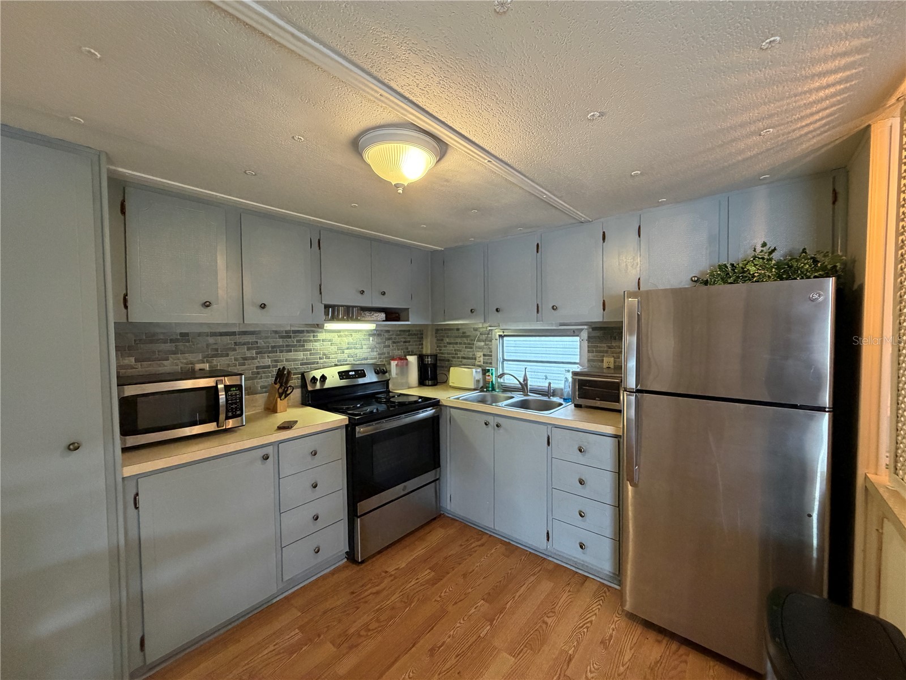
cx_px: 453
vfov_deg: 85.7
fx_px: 366
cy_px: 340
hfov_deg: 102.1
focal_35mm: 14
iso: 400
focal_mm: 2.22
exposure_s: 1/60
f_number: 2.2
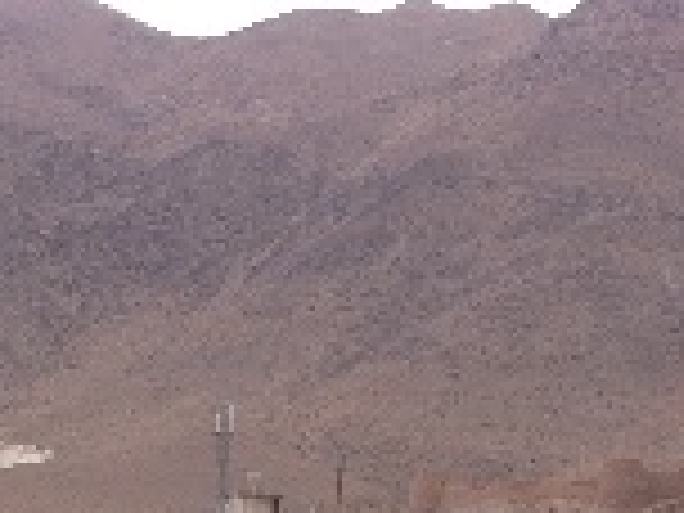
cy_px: 909
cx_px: 65
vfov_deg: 9.9
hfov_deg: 13.8
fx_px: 2806
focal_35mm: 142
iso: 50
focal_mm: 4.12
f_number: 2.4
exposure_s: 1/742
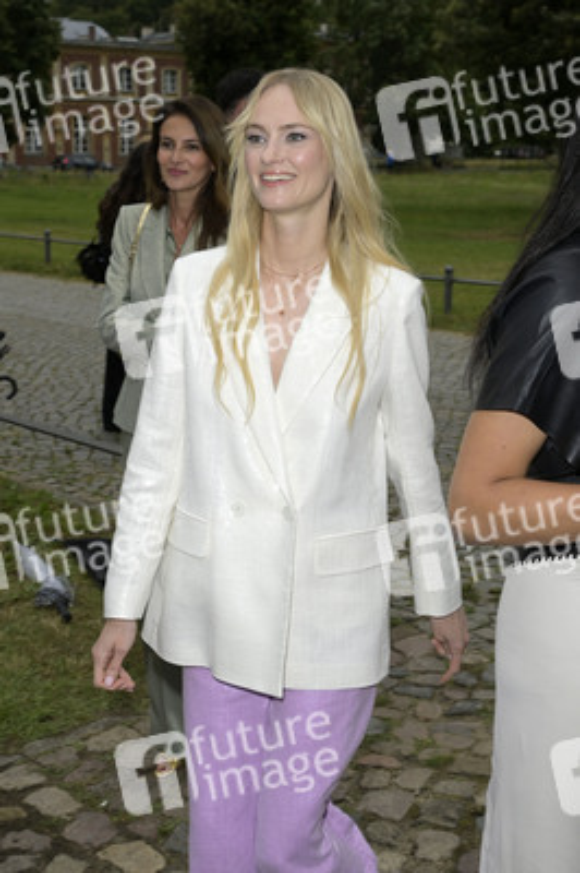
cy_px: 436
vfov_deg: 39.6
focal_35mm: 50
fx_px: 1210
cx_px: 290
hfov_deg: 26.9
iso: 250
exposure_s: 1/200
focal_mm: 50
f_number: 8
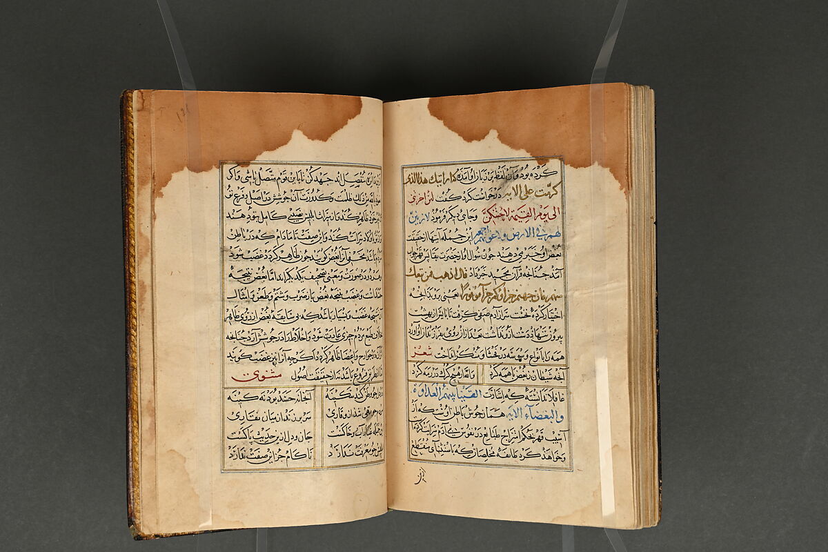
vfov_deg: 23.8
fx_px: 1311
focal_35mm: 57
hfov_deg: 35.1
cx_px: 414
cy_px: 276
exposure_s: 1/30
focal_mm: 57
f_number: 13
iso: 250
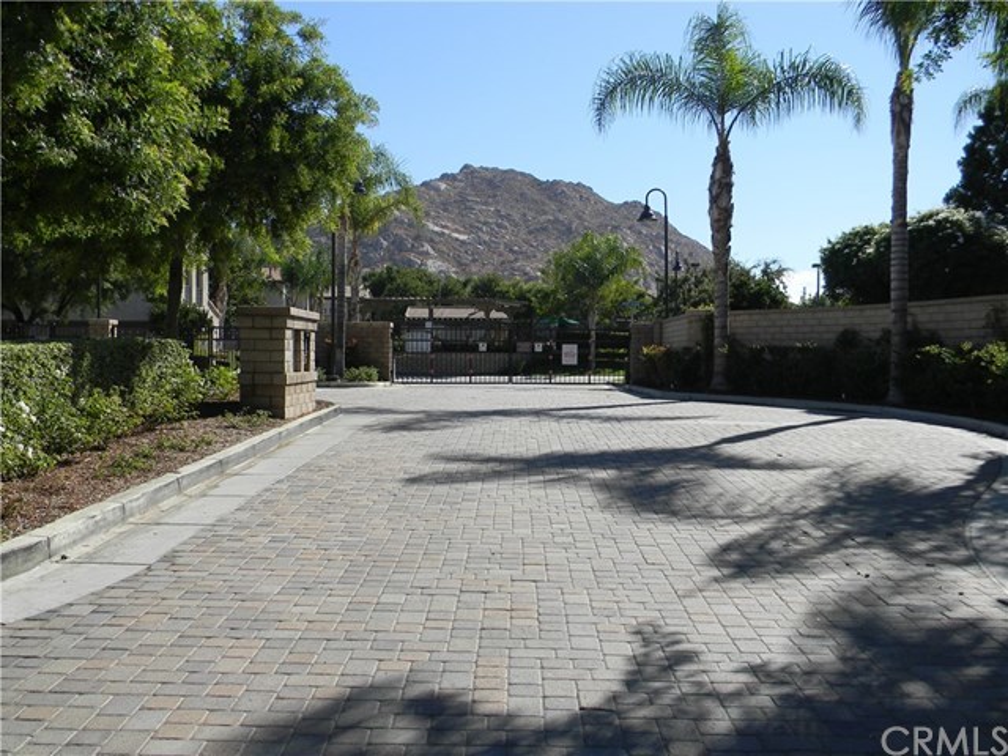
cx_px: 504
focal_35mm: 36
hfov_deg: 51.4
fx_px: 1048
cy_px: 378
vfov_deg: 39.7
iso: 80
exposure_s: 1/214
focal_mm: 6.4
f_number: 7.4
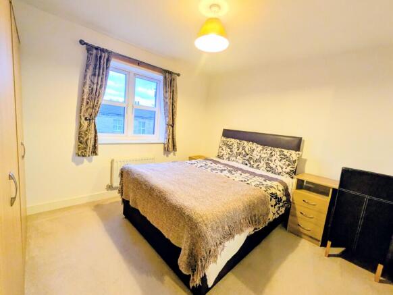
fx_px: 159
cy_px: 148
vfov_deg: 85.7
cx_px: 196
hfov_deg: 102.0
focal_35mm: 14
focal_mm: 1.83
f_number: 2.2
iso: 164
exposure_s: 1/33.3
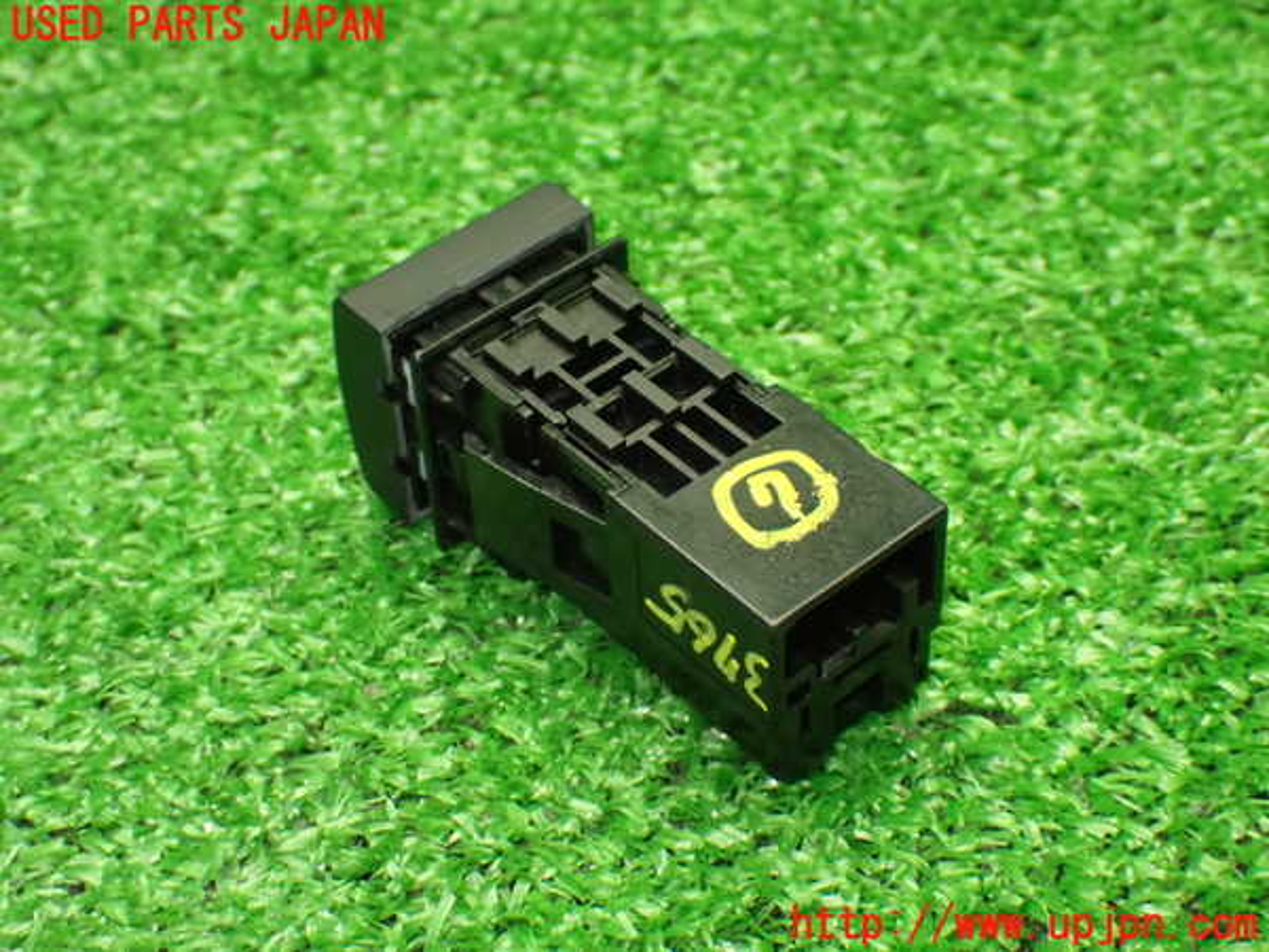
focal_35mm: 67
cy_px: 476
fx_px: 2456
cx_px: 634
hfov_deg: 29.0
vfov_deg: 21.9
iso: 1250
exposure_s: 1/60
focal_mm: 11.88
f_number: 3.8
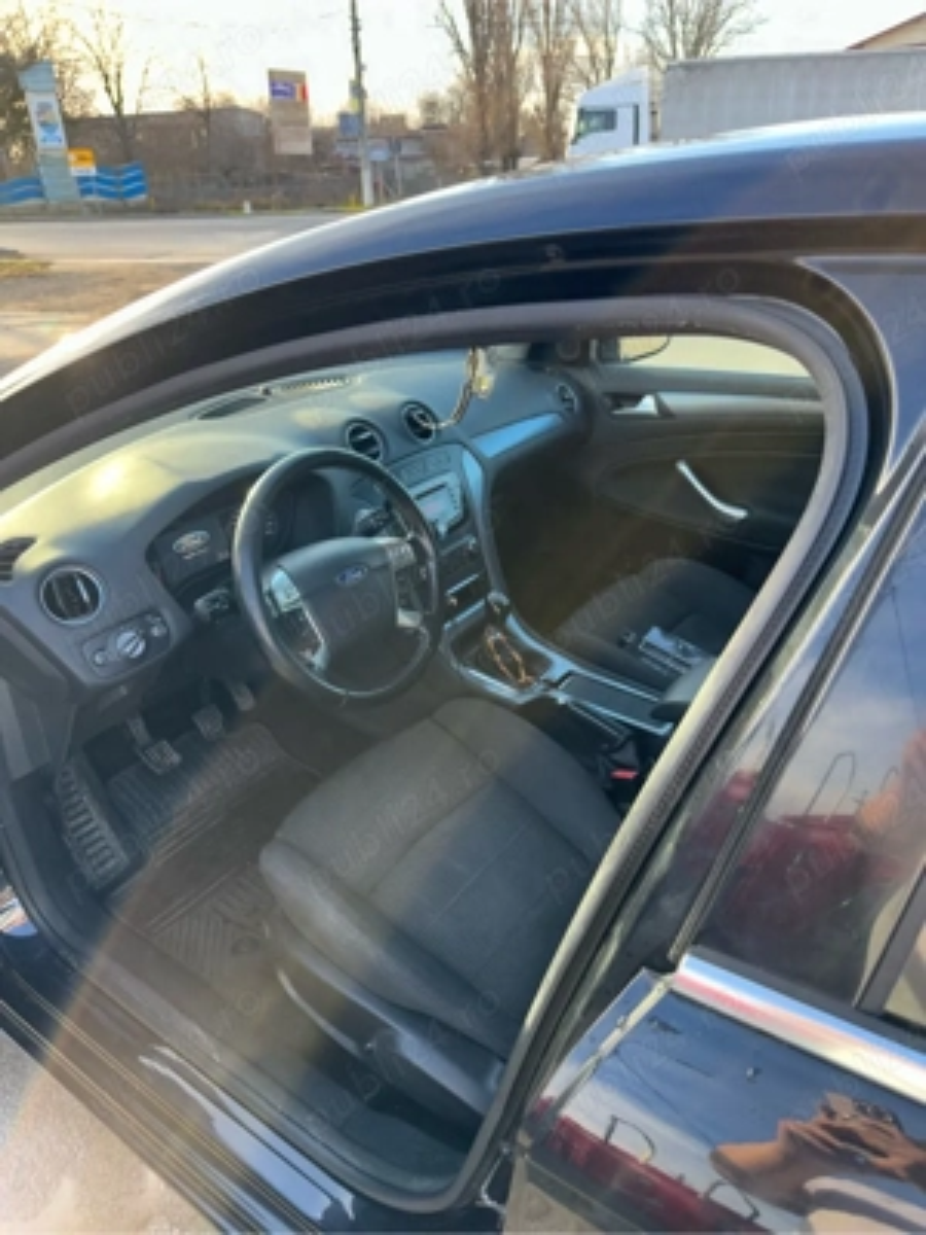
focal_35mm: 24
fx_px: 856
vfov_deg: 71.6
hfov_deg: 56.8
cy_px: 618
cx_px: 463
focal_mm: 6.86
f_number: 1.78
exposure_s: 1/163
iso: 80
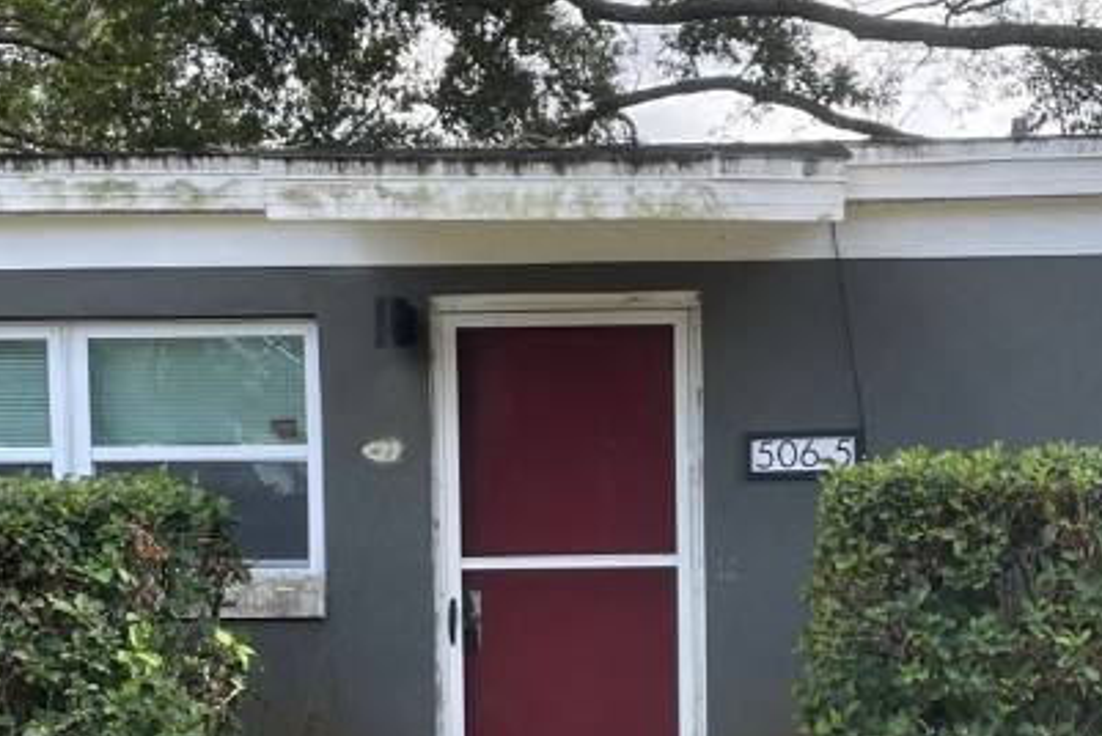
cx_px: 638
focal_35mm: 69
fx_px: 2114
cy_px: 634
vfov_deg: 19.5
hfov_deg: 29.2
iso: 32
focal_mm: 4.2
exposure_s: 1/561
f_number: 1.6
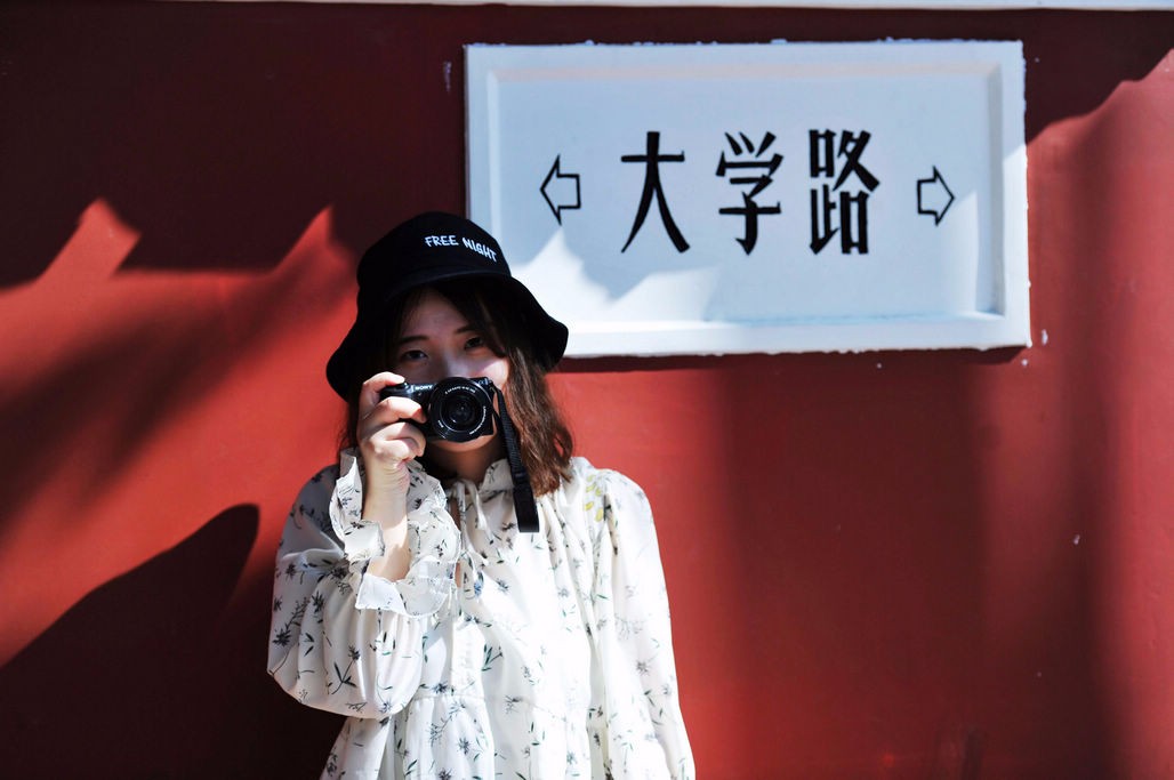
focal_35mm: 85
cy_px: 390
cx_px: 587
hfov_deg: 23.9
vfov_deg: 16.0
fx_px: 2769
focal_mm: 85
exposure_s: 1/2500
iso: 220
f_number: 3.2
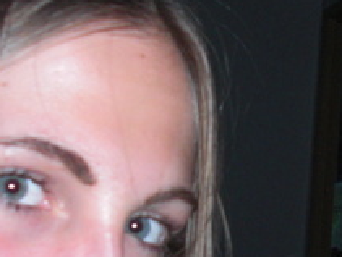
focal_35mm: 109
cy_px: 241
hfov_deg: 17.8
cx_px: 295
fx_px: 1079
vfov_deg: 13.5
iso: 200
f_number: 2.8
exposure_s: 1/60
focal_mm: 6.3
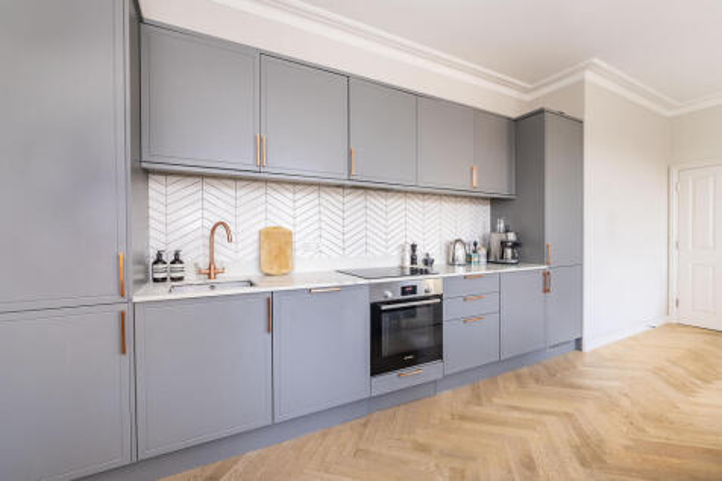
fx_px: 301
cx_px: 361
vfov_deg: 77.3
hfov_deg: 100.4
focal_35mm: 15
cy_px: 240
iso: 320
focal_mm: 10
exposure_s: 1/30
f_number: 5.6
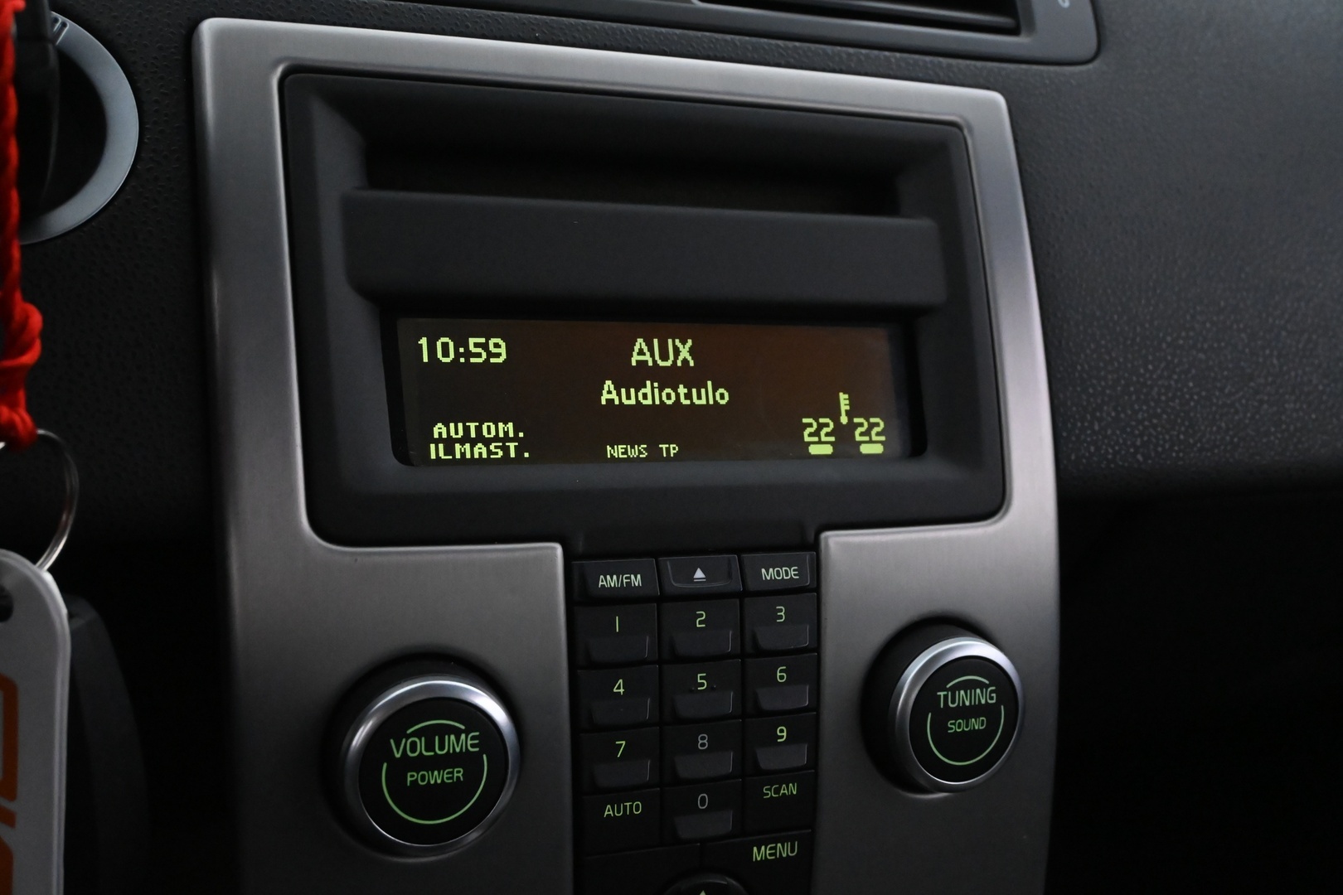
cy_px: 448
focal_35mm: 37
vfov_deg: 36.2
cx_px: 672
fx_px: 1371
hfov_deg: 52.2
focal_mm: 24.5
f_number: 5.6
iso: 6400
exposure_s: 1/60
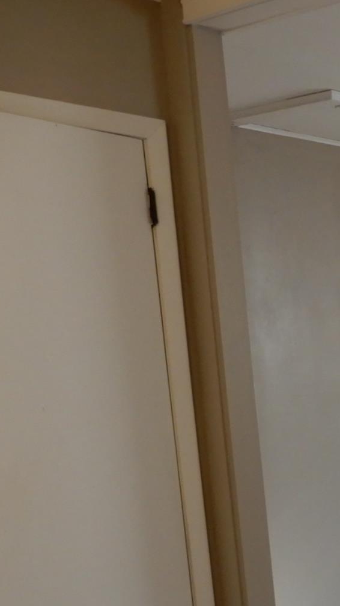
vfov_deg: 34.3
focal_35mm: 59
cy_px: 493
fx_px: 946
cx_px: 610
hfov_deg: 16.9
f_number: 3.4
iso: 220
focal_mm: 4.3
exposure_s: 1/30
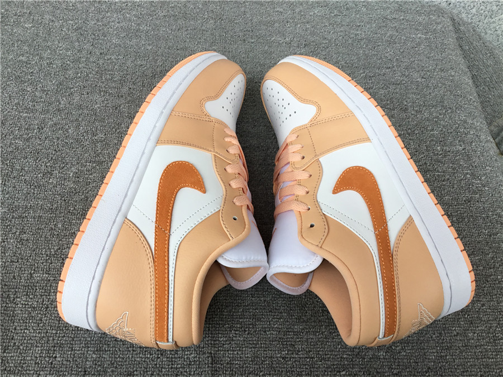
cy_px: 188
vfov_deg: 45.4
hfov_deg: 58.4
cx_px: 252
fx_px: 450
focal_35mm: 31
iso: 25
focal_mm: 3.3
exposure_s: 1/273
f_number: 2.4
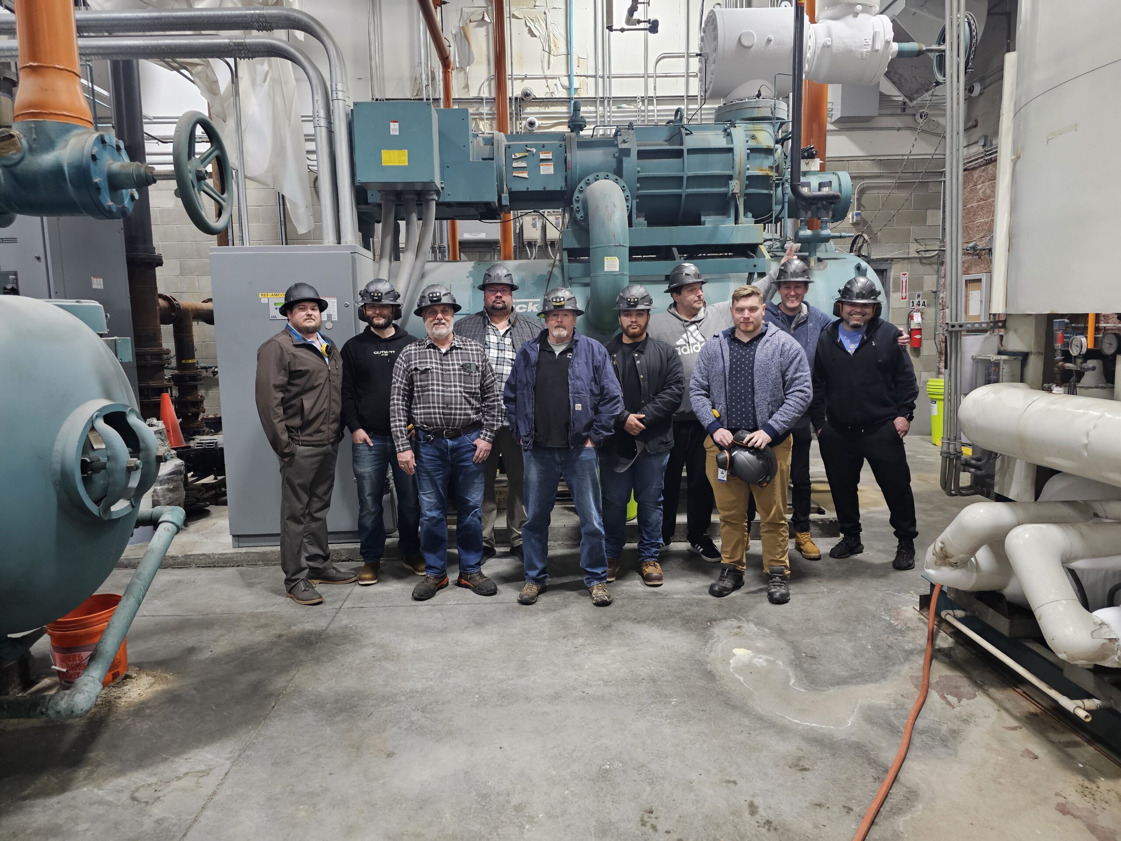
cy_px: 420
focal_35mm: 23
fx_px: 745
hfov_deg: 73.9
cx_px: 560
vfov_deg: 58.9
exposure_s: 1/120
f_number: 1.7
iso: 1000
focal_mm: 6.3
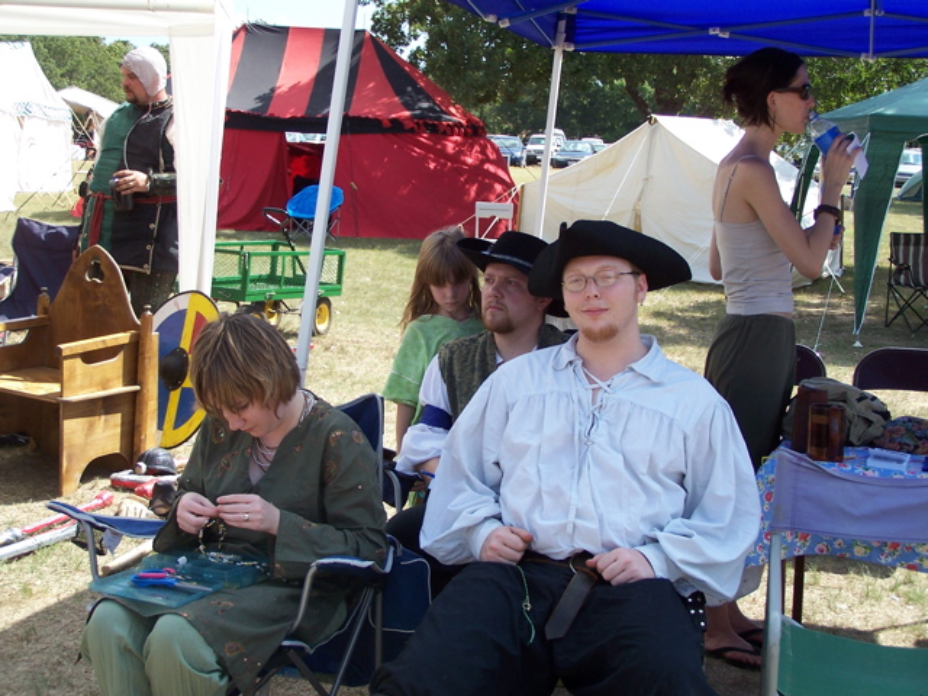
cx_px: 464
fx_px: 1501
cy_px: 348
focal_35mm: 56
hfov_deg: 34.3
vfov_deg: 26.1
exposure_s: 1/500
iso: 80
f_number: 3.1
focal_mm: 9.3
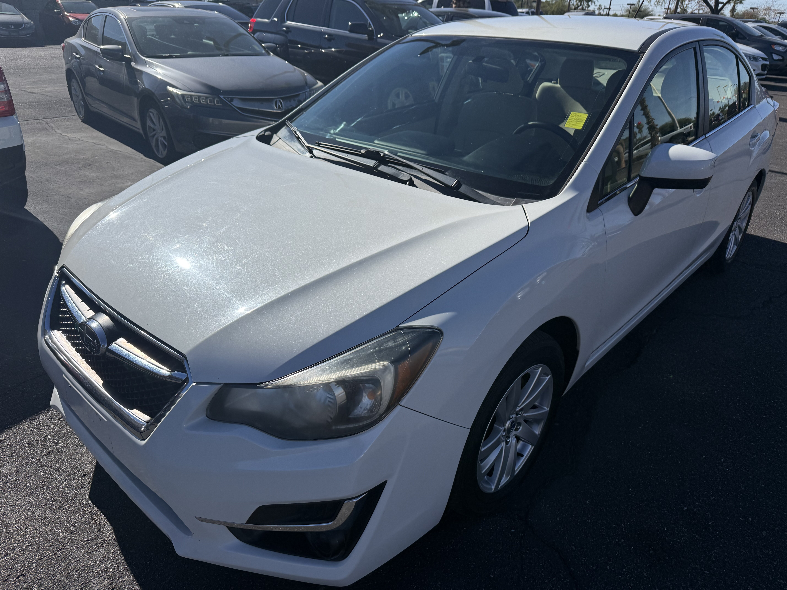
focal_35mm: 24
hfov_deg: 71.6
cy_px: 295
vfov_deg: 56.8
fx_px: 546
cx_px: 394
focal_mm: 6.76
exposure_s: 1/11905
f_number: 1.78
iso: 125
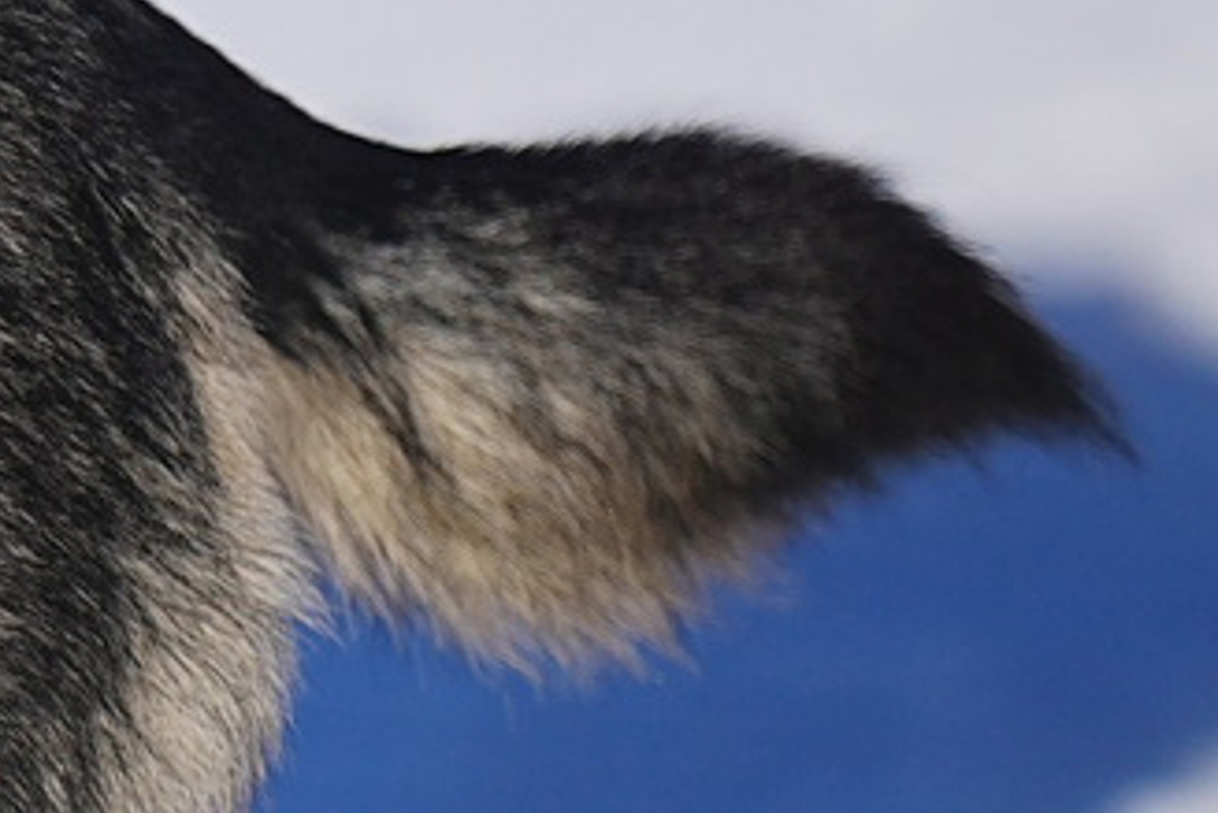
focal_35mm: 1170
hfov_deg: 1.8
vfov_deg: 1.2
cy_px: 369
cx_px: -2462
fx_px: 39600
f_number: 2.8
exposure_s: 1/5000
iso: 100
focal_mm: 150
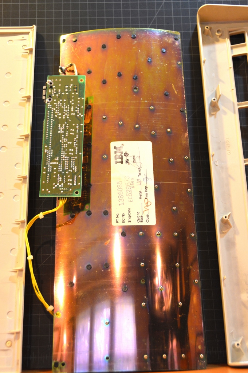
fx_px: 528
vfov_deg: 38.9
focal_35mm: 51
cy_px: 186
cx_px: 124
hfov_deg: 26.4
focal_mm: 34
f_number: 4.2
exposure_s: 1/25
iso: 400
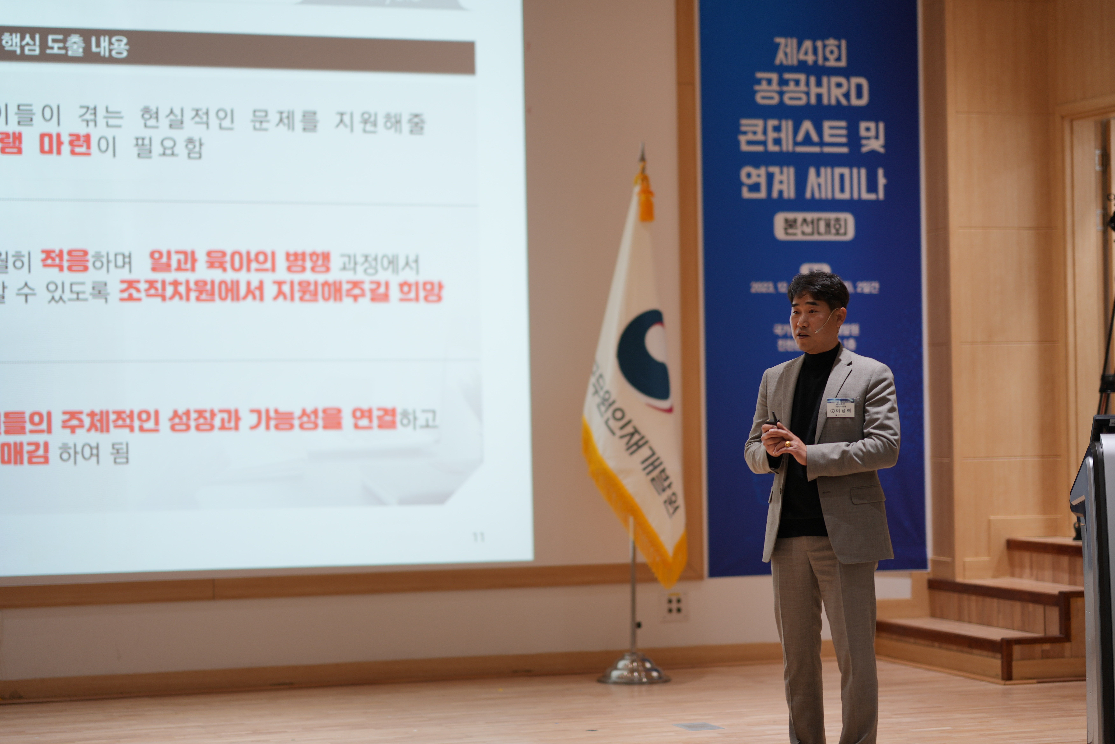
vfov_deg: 16.1
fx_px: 2632
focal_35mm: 85
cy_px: 372
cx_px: 558
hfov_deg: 23.9
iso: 125
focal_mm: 85
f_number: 1.4
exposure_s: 1/100
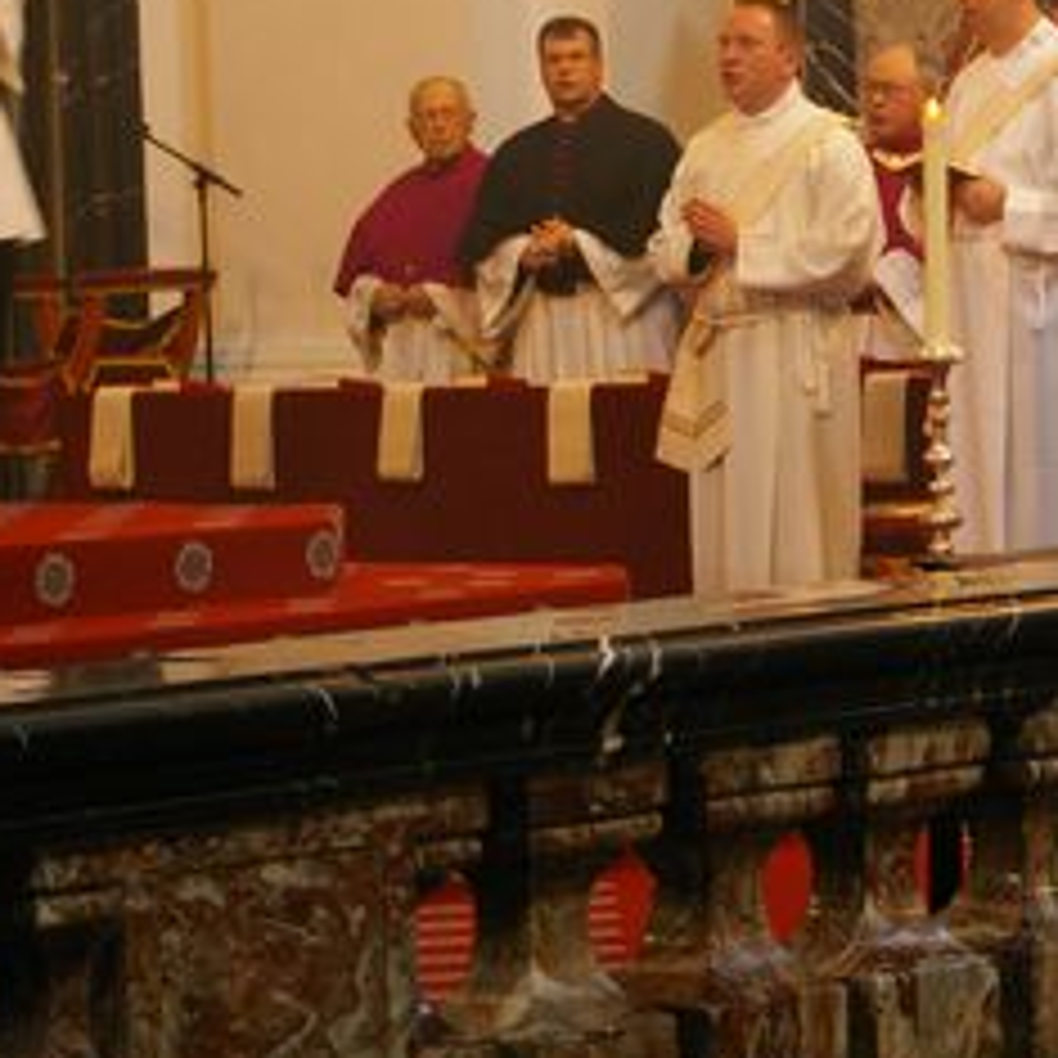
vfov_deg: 9.7
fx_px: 6193
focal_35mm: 179
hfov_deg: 9.6
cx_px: 1292
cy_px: 216
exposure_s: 1/20
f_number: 5.6
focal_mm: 55
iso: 800
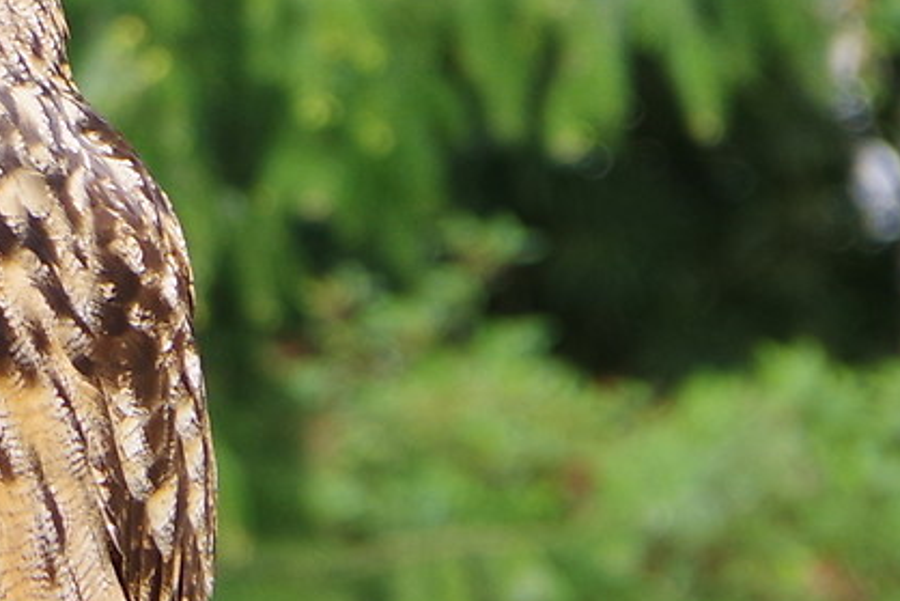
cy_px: -61
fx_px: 28983
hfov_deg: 1.8
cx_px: -874
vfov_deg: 1.2
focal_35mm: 1159
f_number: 5.6
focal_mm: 135
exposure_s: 1/80
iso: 200
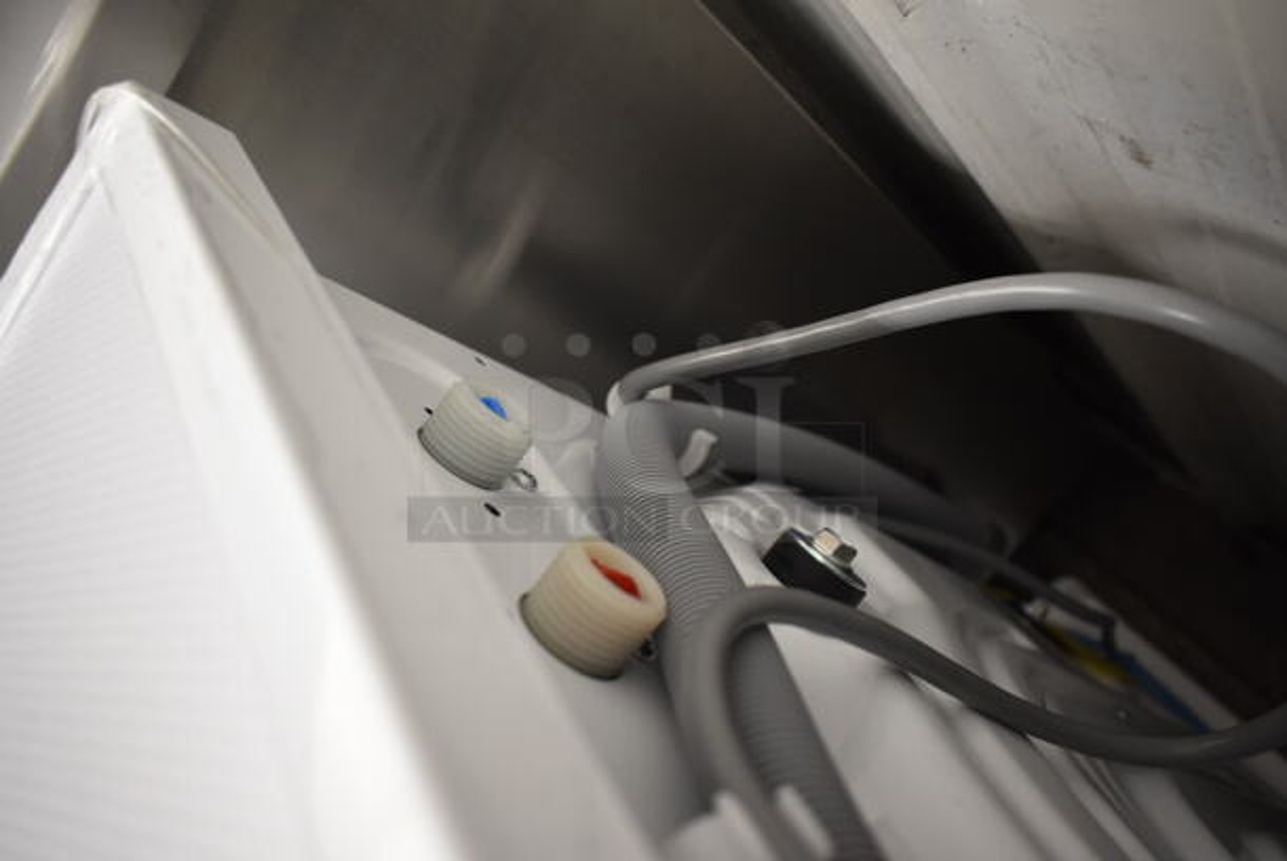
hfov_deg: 67.3
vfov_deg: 48.0
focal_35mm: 27
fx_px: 966
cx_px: 644
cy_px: 430
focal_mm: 18
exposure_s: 1/30
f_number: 3.5
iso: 1100
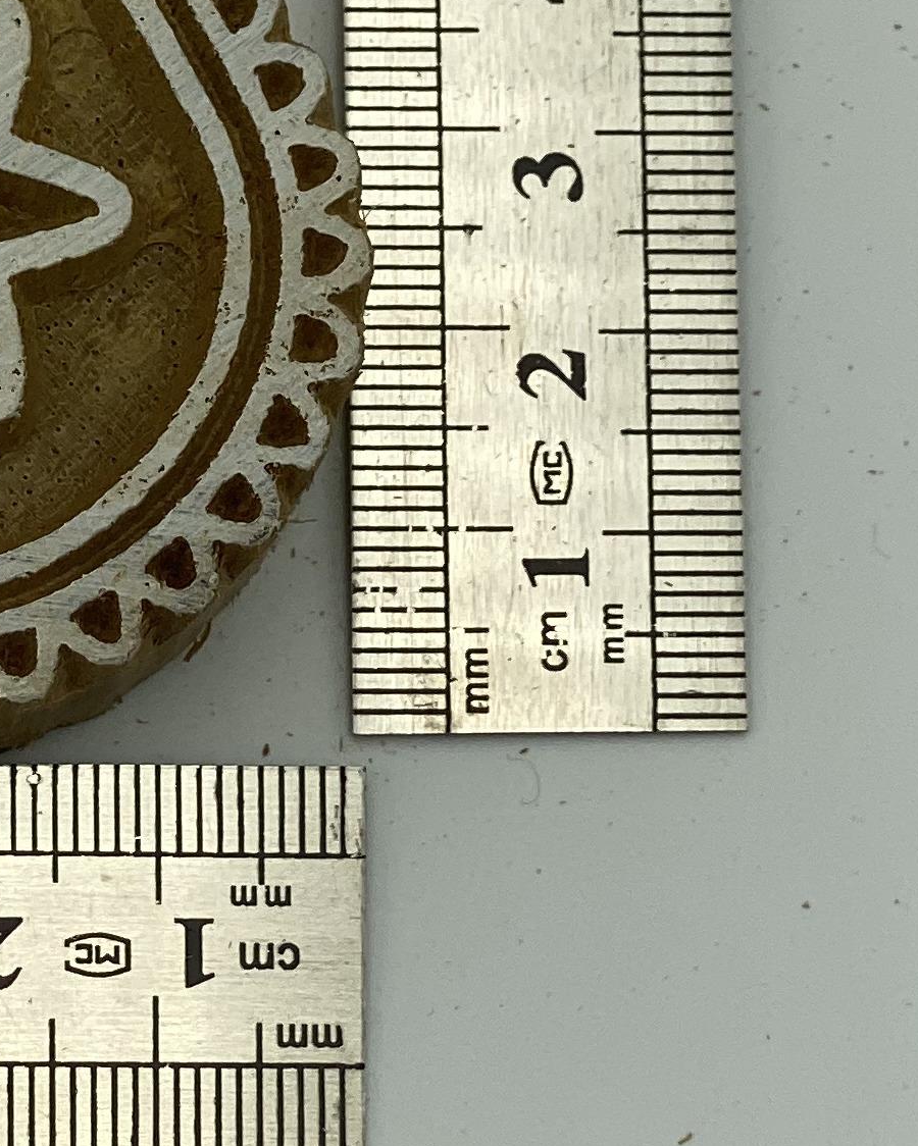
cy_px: 319
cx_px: -89
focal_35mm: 182
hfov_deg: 8.4
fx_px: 6178
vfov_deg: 10.6
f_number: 2
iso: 20
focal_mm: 6
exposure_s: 1/799
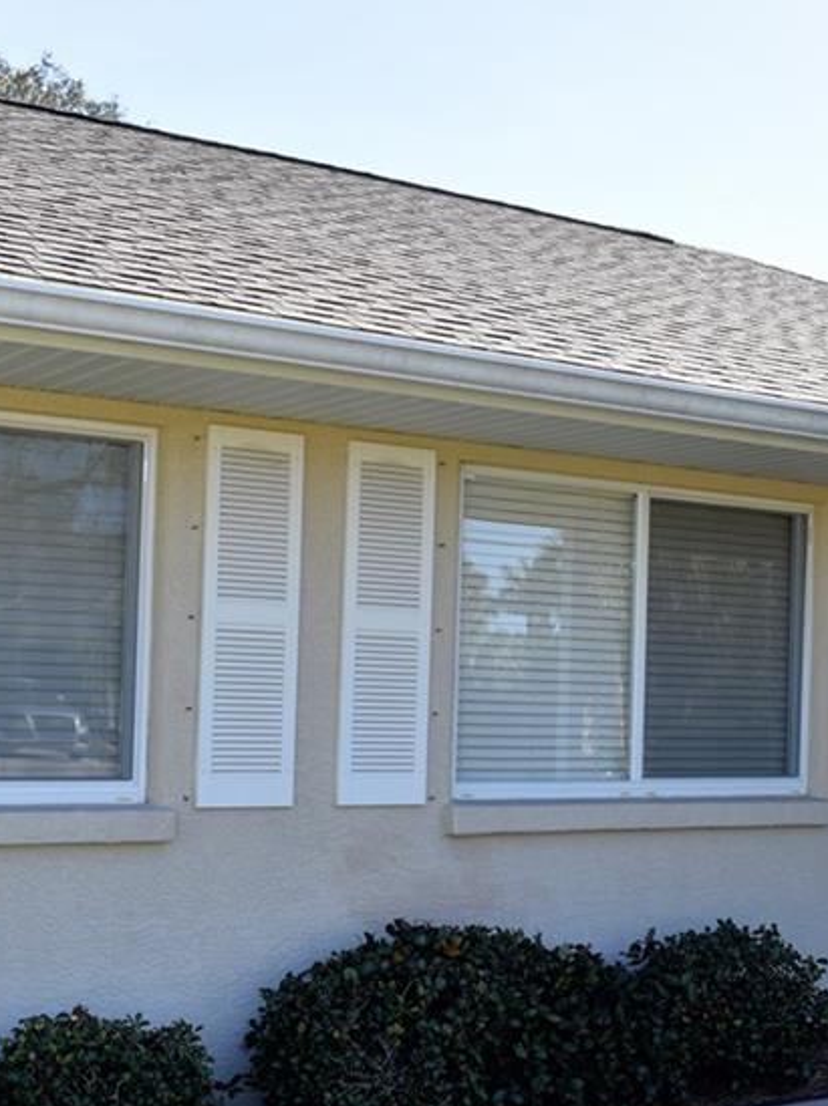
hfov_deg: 23.4
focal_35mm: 62
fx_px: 1976
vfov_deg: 31.2
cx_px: 620
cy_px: 653
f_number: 8
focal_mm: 23
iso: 200
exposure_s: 1/250
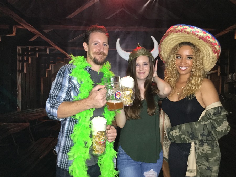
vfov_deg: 45.4
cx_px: 118
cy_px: 88
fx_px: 211
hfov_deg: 58.4
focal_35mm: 31
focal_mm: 3.3
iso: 80
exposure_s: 1/30
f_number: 2.4
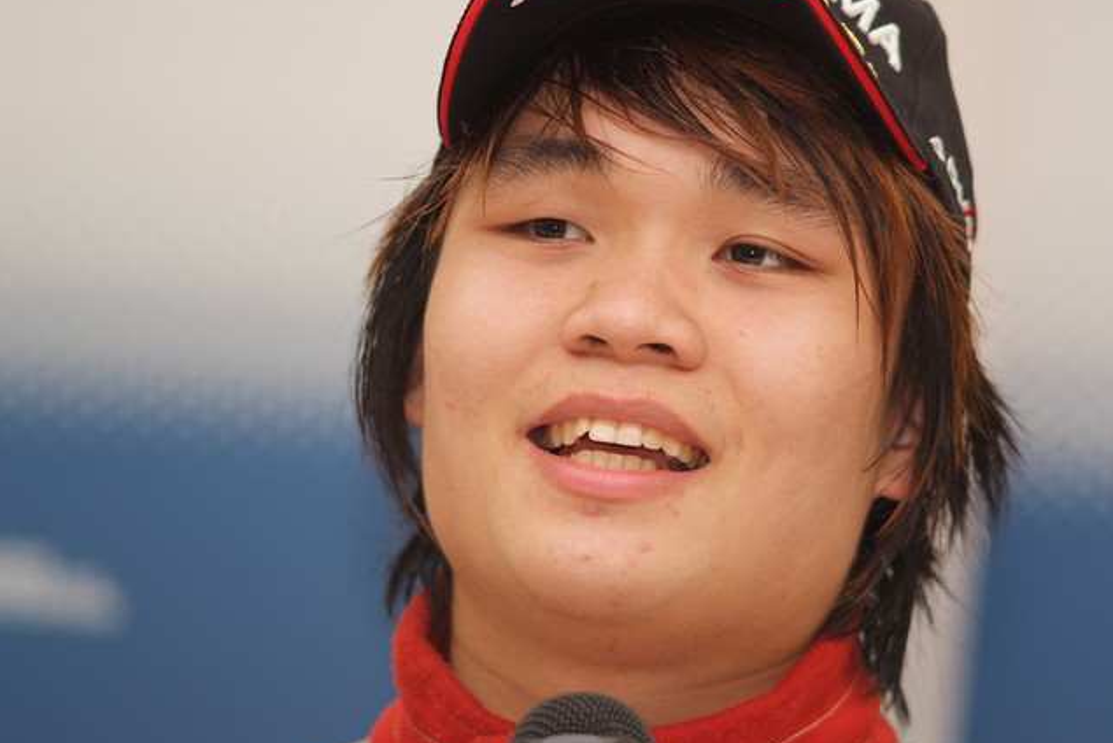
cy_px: 372
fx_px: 9464
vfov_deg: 4.5
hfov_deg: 6.7
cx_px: 613
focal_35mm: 306
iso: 200
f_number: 2.8
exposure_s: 1/125
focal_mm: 180
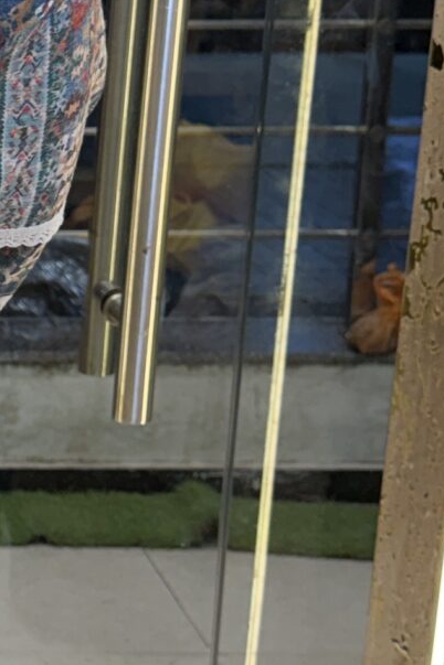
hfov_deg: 12.0
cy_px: 410
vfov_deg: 19.2
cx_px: -337
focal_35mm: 106
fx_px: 1961
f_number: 1.78
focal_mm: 6.76
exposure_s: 1/100
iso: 64
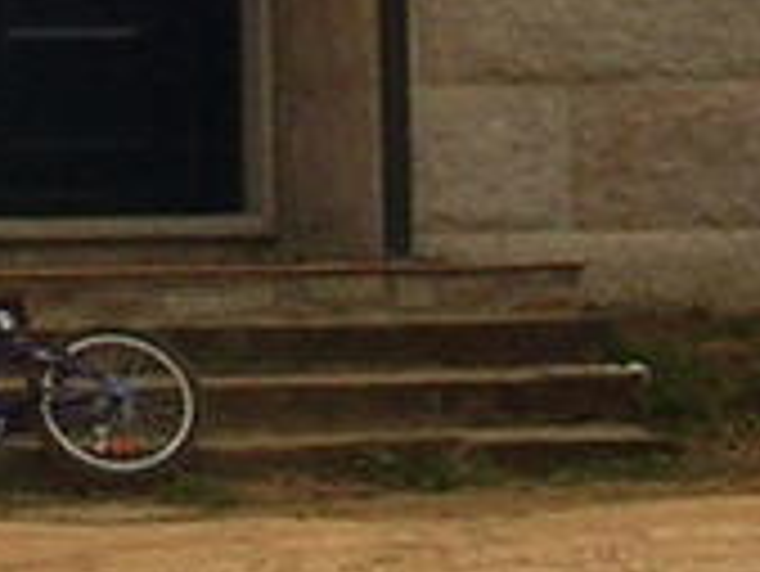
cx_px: -279
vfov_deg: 3.9
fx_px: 8283
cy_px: -297
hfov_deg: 5.2
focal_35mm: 377
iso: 50
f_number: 6.4
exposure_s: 1/442
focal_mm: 8
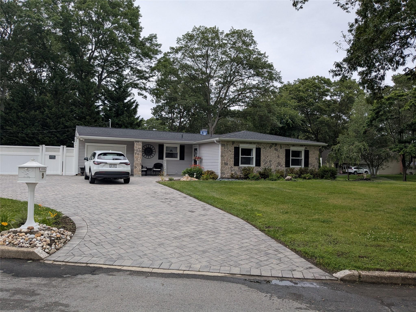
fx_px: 324
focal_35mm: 27
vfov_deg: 51.4
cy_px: 156
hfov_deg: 65.3
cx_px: 208
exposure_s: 1/2597
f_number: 1.73
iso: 64
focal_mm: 4.38
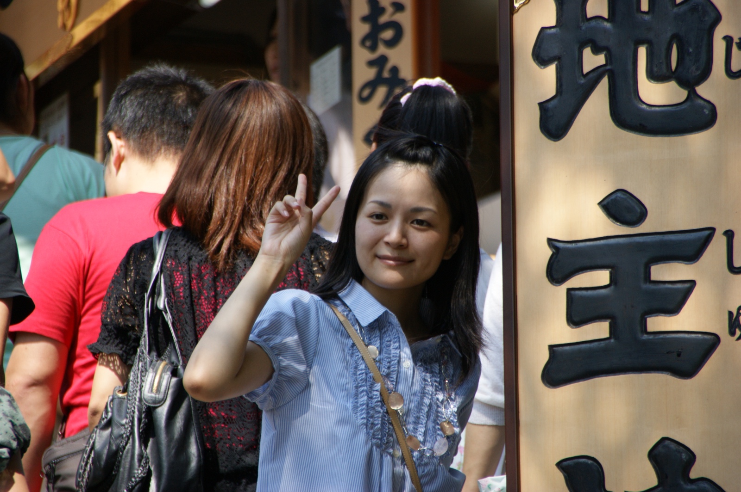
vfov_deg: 3.7
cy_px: 246
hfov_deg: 5.5
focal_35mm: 375
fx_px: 7712
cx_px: 370
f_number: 6.3
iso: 200
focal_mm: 250
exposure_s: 1/400
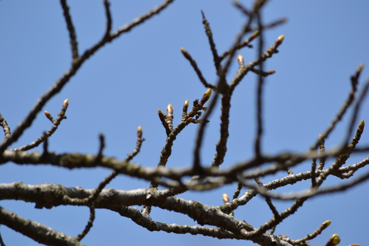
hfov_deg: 4.6
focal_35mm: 450
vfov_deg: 3.1
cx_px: 184
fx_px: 4611
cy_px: 123
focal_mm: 300
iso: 100
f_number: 8
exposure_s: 1/250
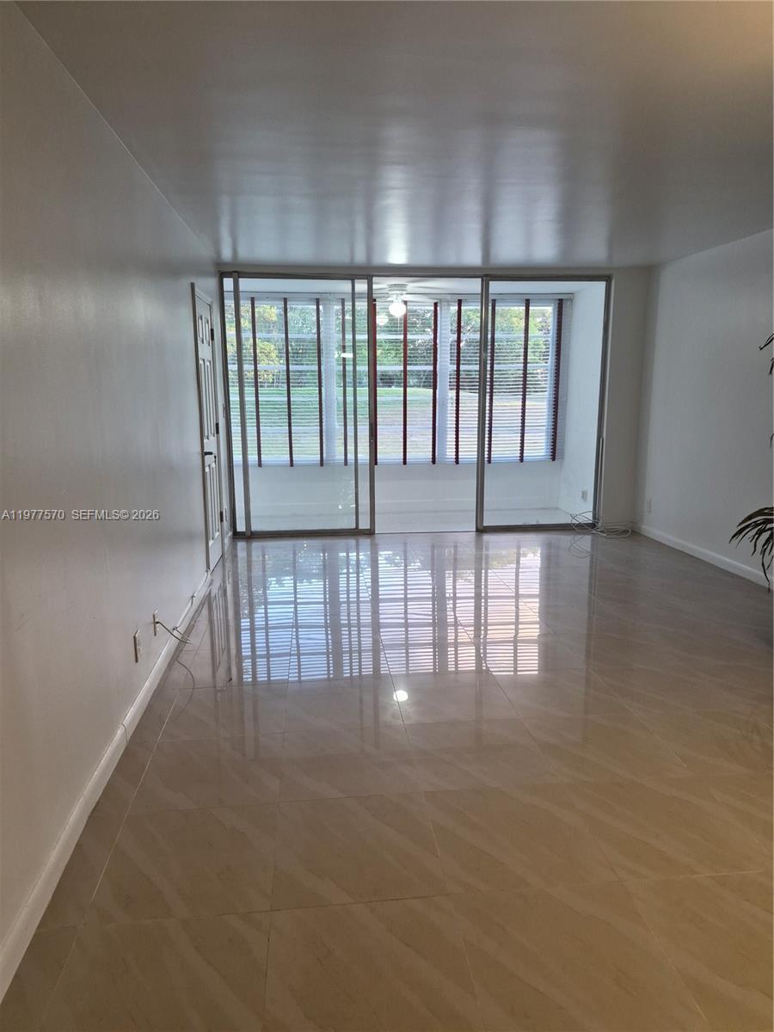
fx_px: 686
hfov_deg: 58.9
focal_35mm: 23
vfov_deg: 73.9
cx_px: 387
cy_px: 516
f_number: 1.8
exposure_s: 1/120
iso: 250
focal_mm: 5.4
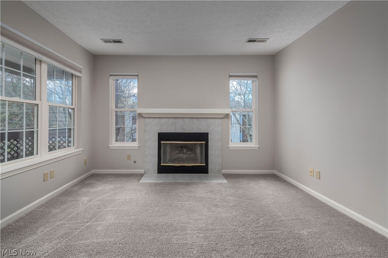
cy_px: 129
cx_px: 194
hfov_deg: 104.3
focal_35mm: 14
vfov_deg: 81.1
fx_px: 151
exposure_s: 1/60
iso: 200
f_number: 9
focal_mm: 14
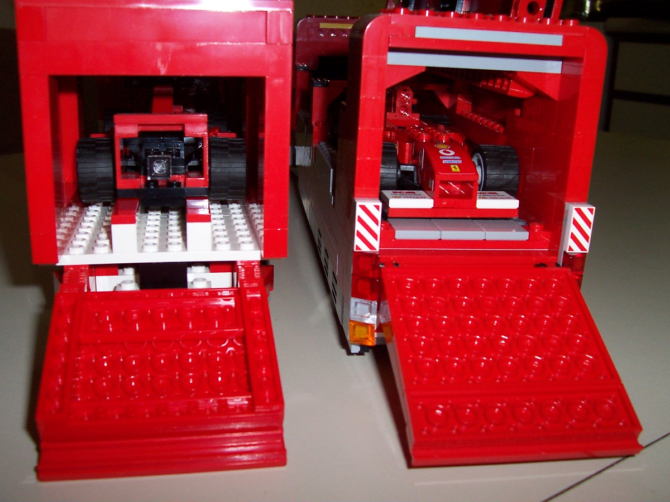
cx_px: 335
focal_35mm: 37
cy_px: 251
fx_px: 716
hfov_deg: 50.1
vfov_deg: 38.7
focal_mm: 5.6
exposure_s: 1/60
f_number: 2.8
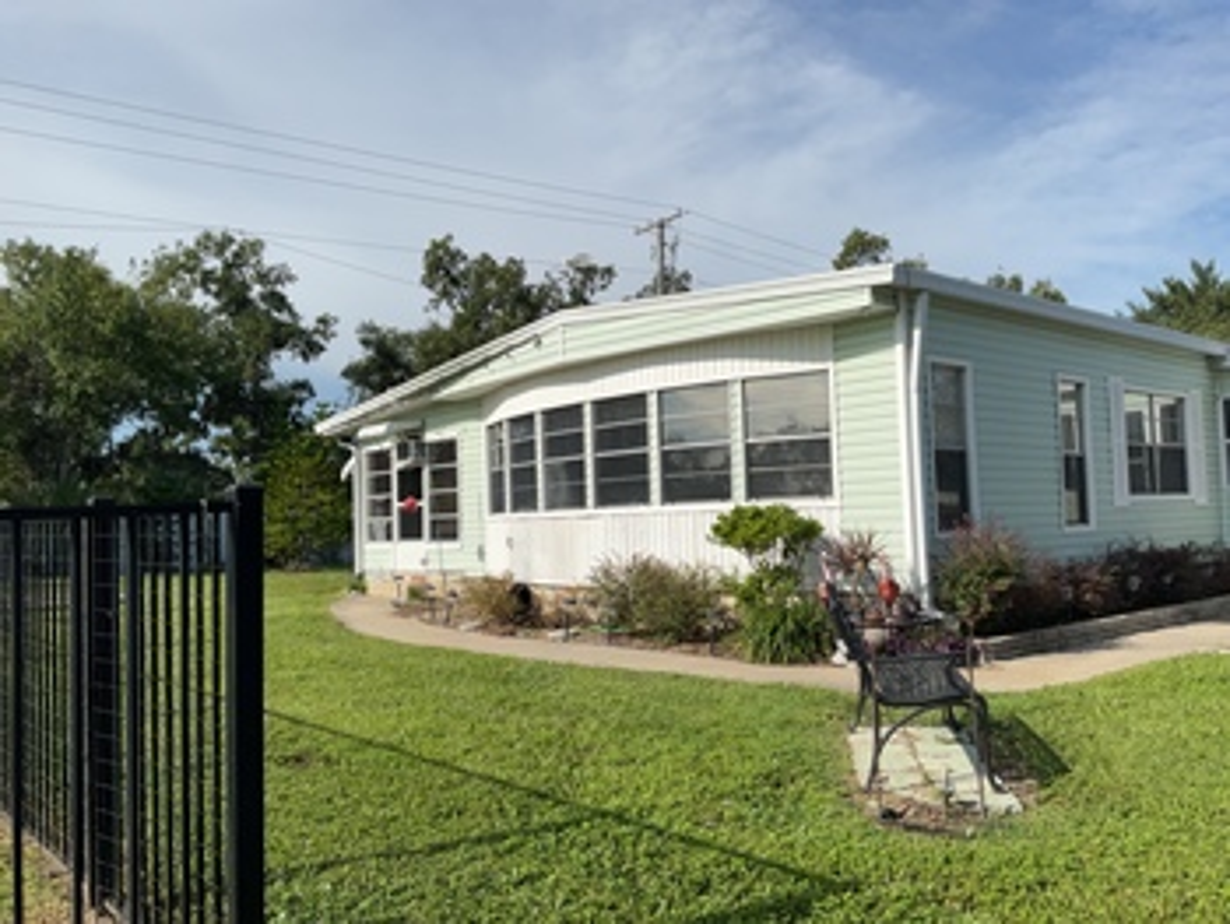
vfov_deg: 48.3
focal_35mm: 29
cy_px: 462
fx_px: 1031
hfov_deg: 61.6
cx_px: 615
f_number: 1.8
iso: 16
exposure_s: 1/3322
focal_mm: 3
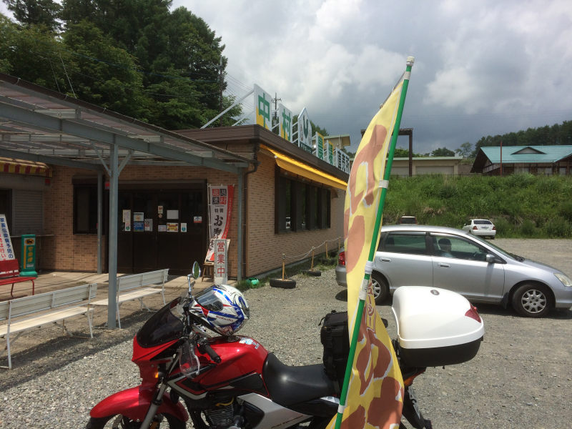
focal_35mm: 30
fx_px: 496
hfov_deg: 60.0
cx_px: 286
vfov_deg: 46.8
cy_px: 214
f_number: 2.2
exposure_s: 1/3731
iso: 32
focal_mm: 4.12
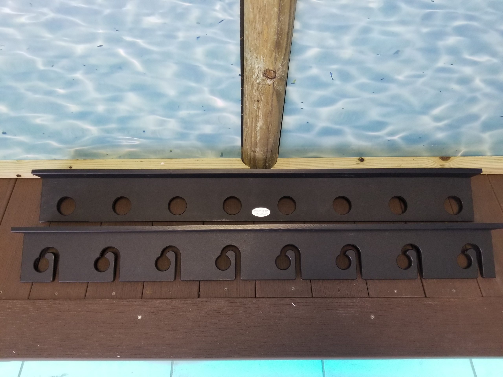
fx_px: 378
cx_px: 252
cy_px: 188
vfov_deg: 53.1
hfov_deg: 67.3
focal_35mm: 26
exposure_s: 1/60
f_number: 1.7
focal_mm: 4.25
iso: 160
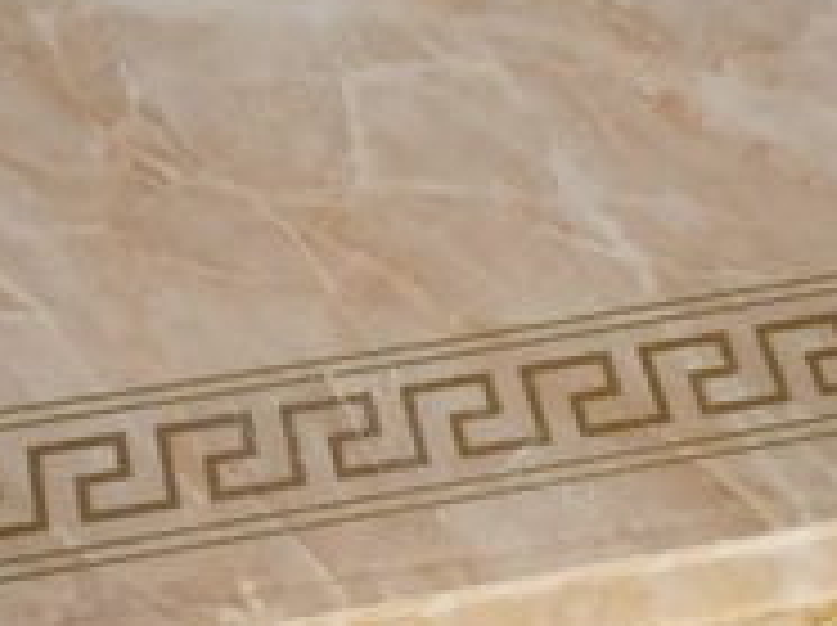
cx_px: 369
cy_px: 509
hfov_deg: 34.4
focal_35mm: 56
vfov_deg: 25.6
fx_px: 1352
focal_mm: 4.32
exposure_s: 1/50
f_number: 1.5
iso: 640
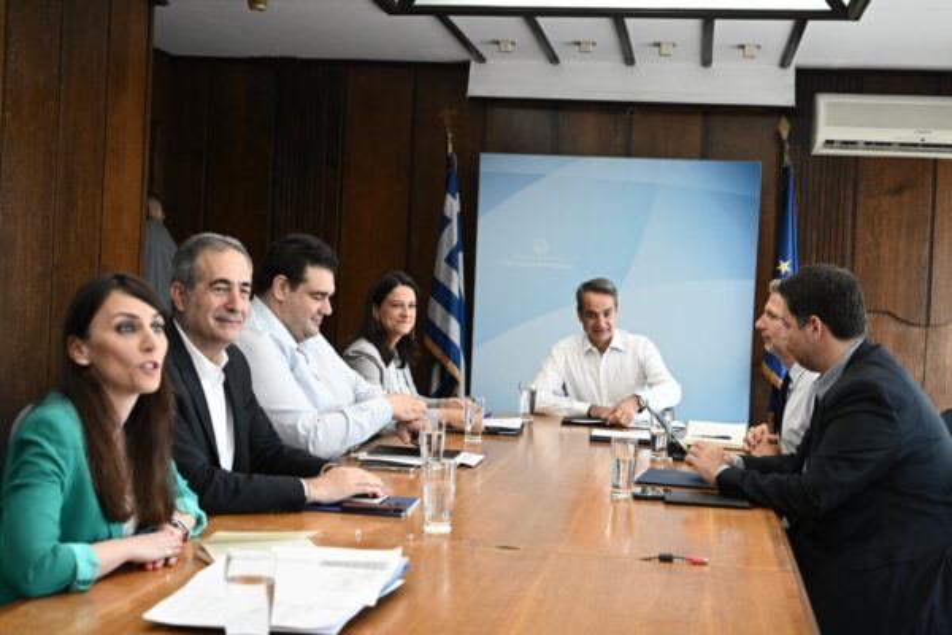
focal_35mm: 50
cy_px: 318
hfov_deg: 39.6
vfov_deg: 27.0
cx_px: 476
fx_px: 1322
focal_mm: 50
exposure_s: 1/320
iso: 6400
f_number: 4.5
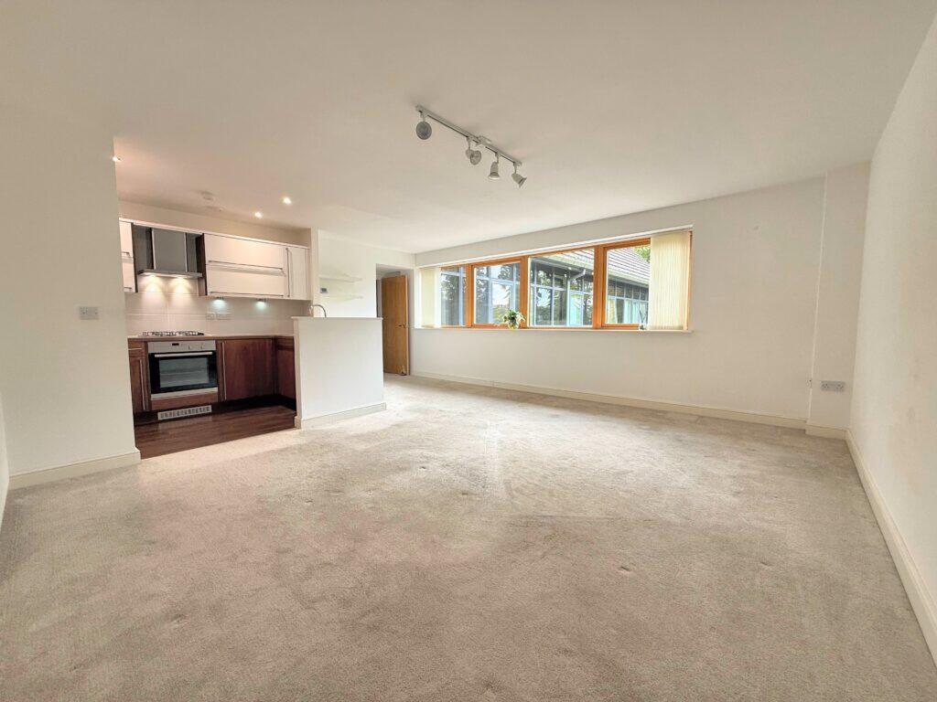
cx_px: 468
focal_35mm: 14
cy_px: 351
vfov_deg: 85.7
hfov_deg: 102.1
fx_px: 379
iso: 80
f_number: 2.2
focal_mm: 2.22
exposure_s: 1/99
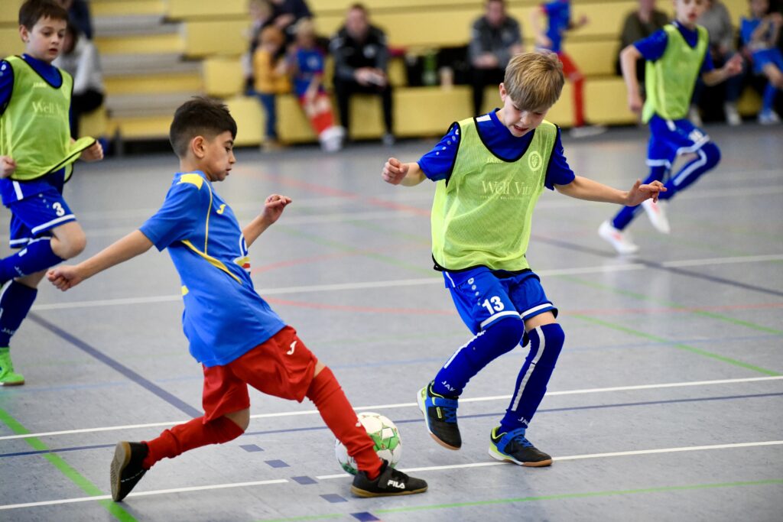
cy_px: 261
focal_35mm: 145
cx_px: 392
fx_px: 3154
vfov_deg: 9.5
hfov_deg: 14.2
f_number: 2.8
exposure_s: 1/1600
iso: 8000
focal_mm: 145
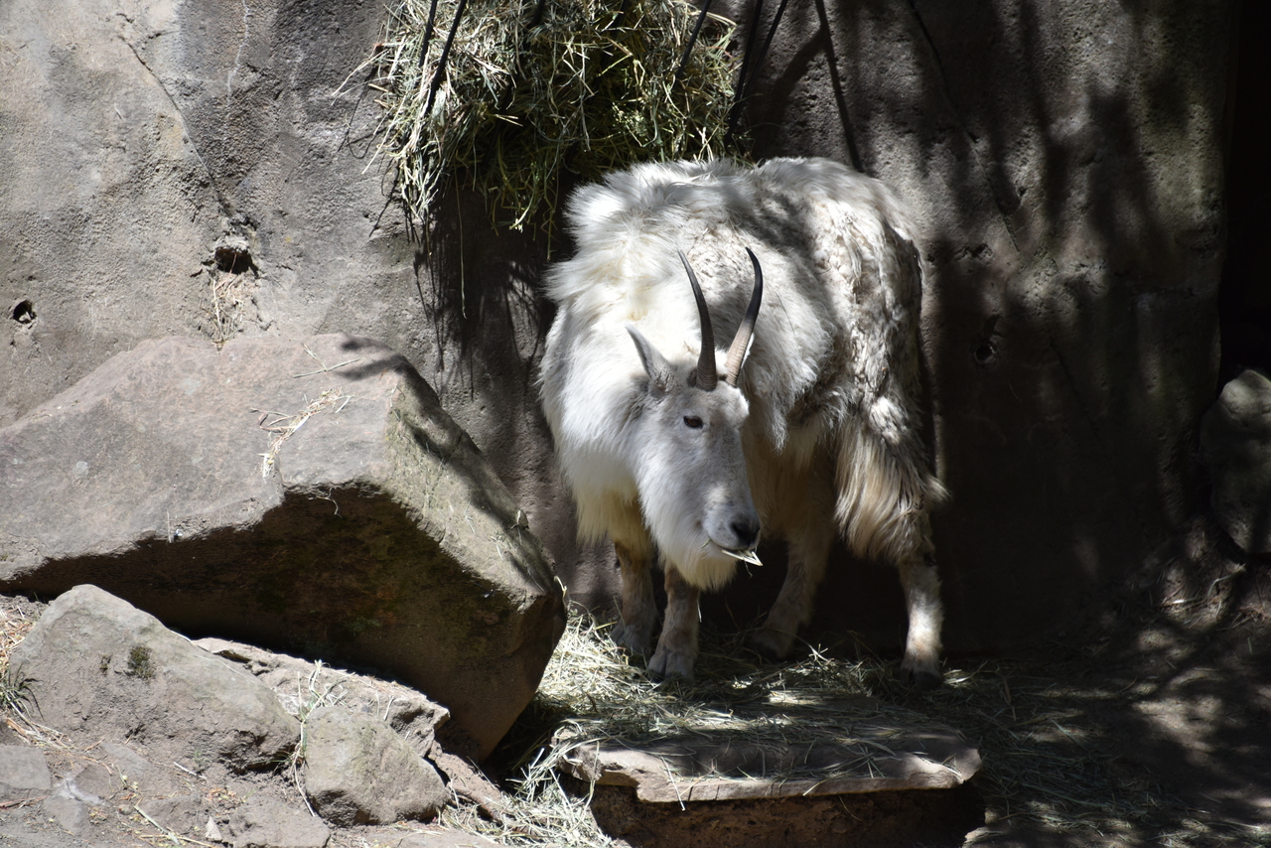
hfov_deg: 6.9
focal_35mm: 300
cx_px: 636
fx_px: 10593
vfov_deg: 4.6
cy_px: 424
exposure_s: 1/640
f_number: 5.6
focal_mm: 300
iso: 280
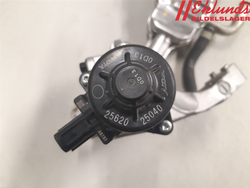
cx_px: 125
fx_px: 188
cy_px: 94
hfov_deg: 67.3
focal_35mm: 26
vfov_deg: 53.1
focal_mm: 3.93
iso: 250
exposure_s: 1/33
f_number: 1.7
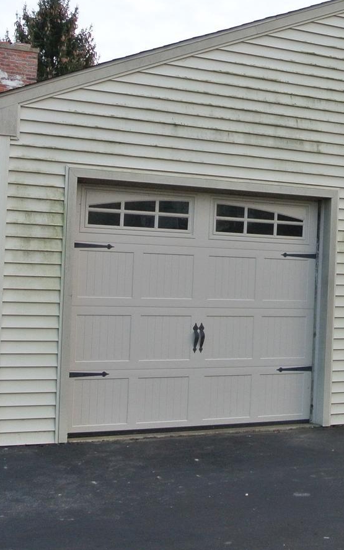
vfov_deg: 31.0
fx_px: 989
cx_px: 383
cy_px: 239
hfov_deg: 18.9
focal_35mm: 66
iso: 400
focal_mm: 10.7
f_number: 6.3
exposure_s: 1/60
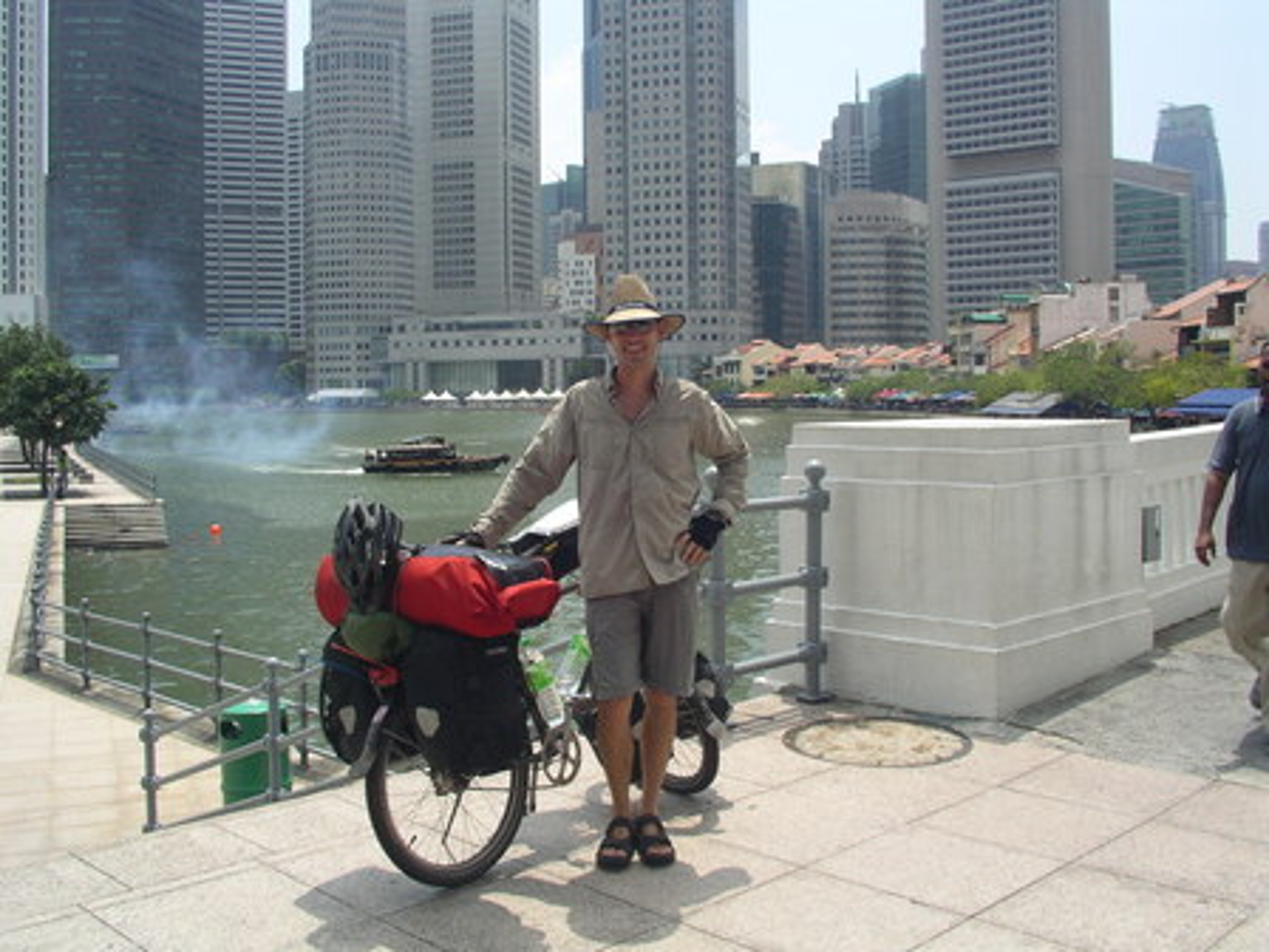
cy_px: 476
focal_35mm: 37
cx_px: 634
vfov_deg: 38.7
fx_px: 1356
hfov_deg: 50.1
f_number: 6.9
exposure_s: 1/160
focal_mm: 5.7
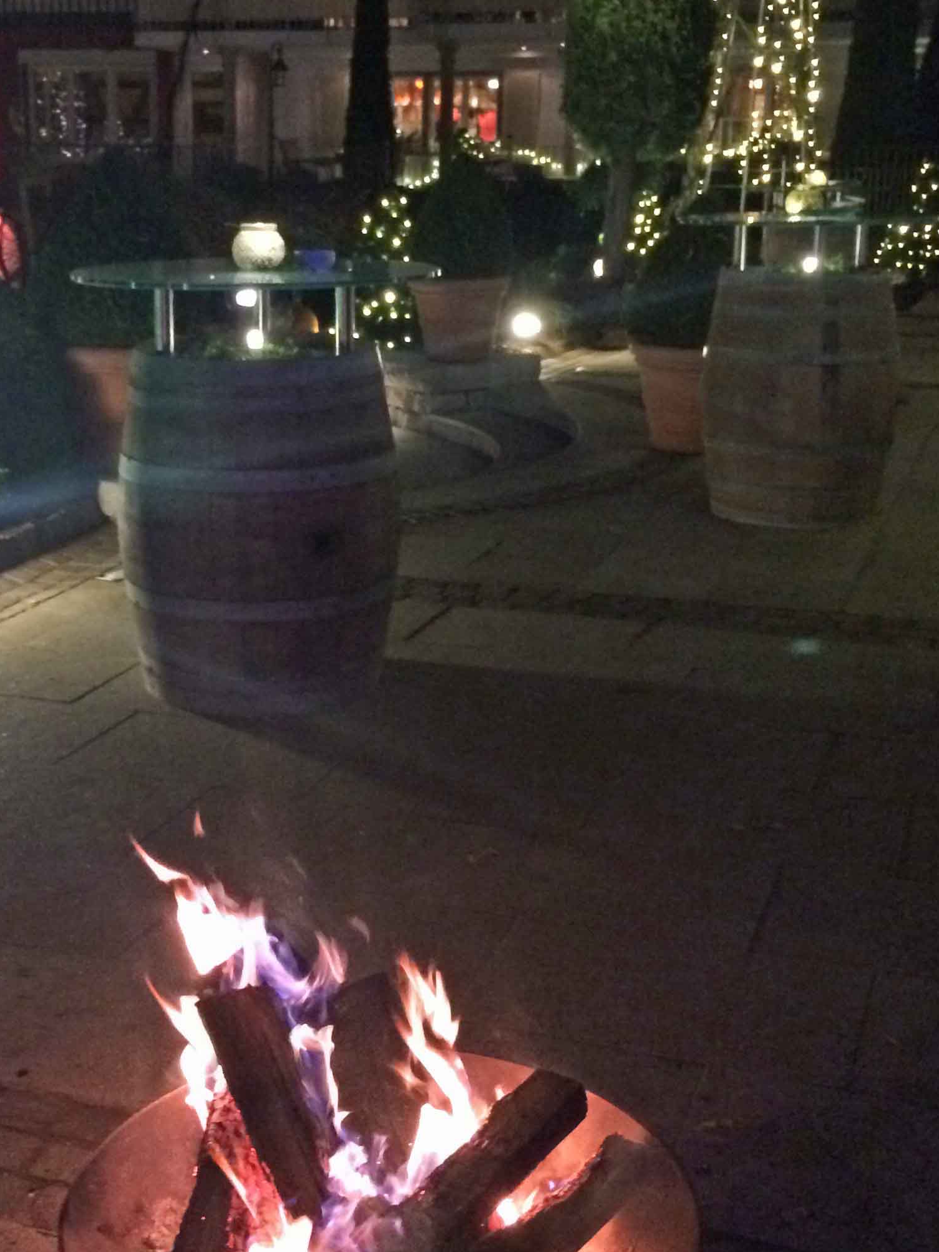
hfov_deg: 30.7
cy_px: 552
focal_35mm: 47
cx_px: 330
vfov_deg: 40.4
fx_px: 1700
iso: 400
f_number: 2.2
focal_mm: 4.15
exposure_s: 1/17
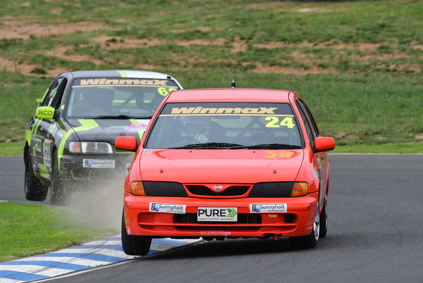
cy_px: 142
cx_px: 212
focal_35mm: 750
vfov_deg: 1.8
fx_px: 8815
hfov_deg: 2.7
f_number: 11
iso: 1000
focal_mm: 500
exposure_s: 1/640
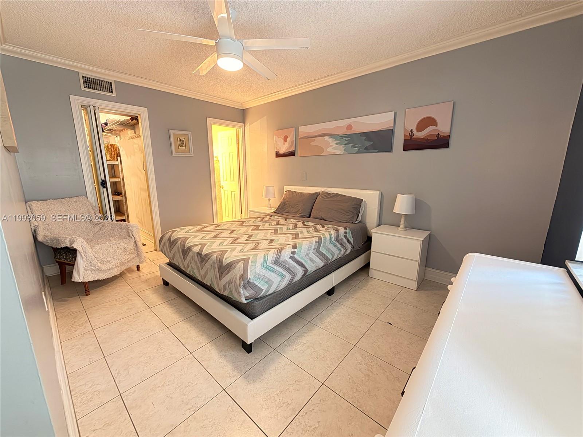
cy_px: 218
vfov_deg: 85.7
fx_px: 236
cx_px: 292
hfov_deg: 102.1
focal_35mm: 14
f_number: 2.2
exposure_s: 1/12
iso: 250
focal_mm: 2.22
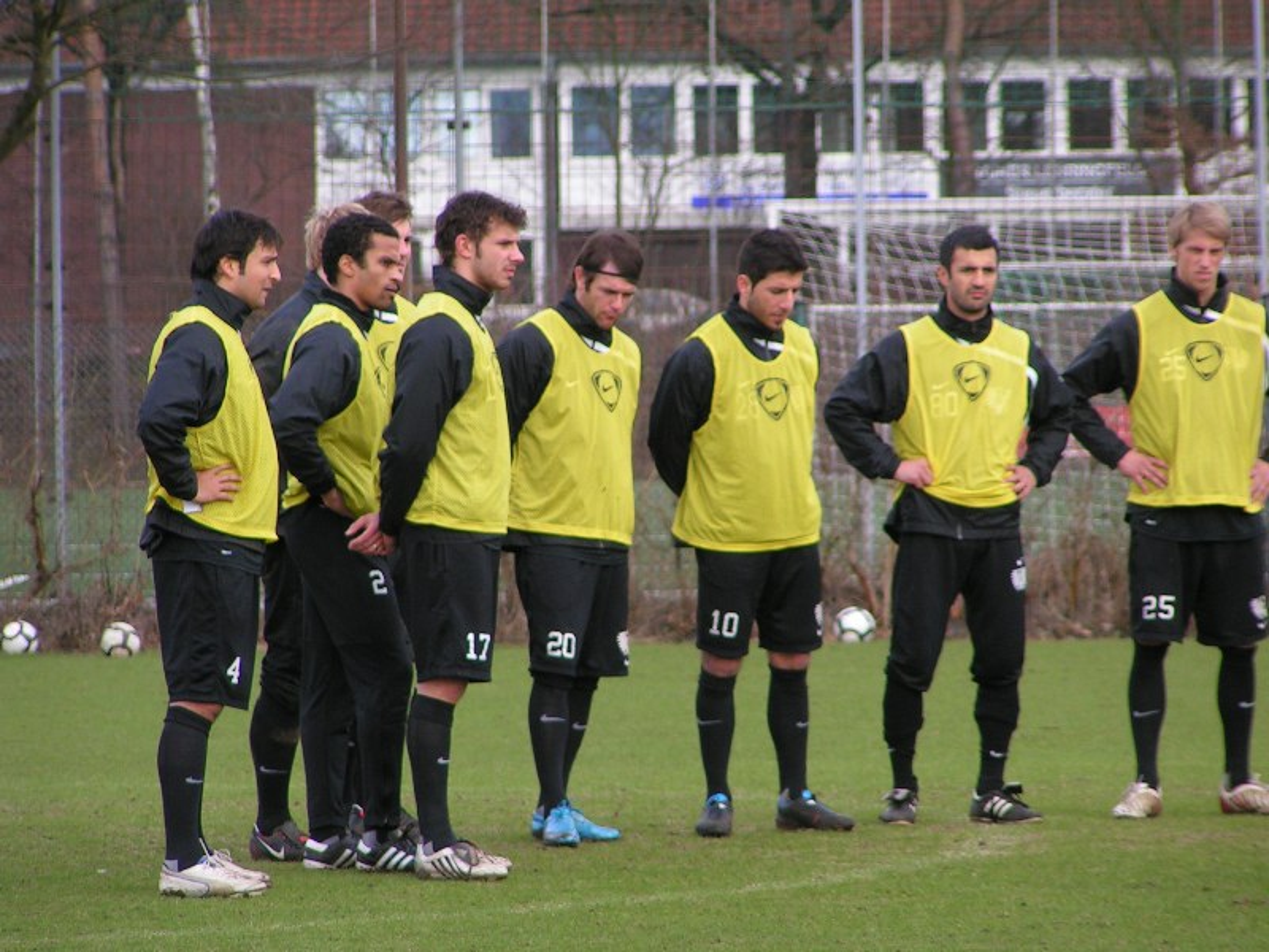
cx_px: 634
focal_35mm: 340
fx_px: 12464
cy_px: 476
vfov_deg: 4.4
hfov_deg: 5.8
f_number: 3.5
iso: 80
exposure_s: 1/400
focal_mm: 52
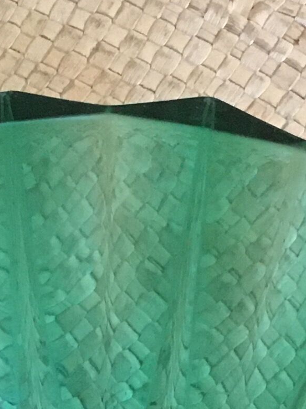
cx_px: 135
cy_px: 665
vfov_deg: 12.3
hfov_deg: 9.9
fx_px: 1768
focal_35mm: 150
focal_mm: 4.15
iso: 250
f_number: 2.2
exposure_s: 1/33
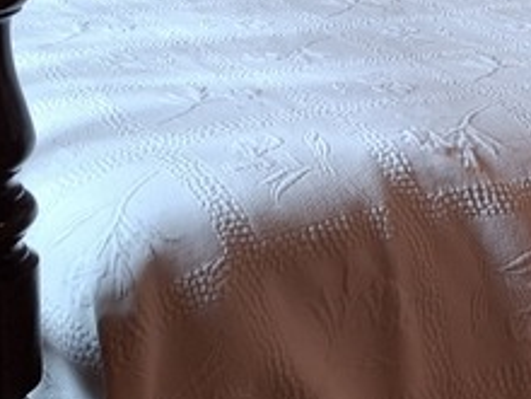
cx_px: 787
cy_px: -164
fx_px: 1641
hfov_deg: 16.8
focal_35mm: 107
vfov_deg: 13.2
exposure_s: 1/33
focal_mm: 5.54
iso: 320
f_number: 1.8
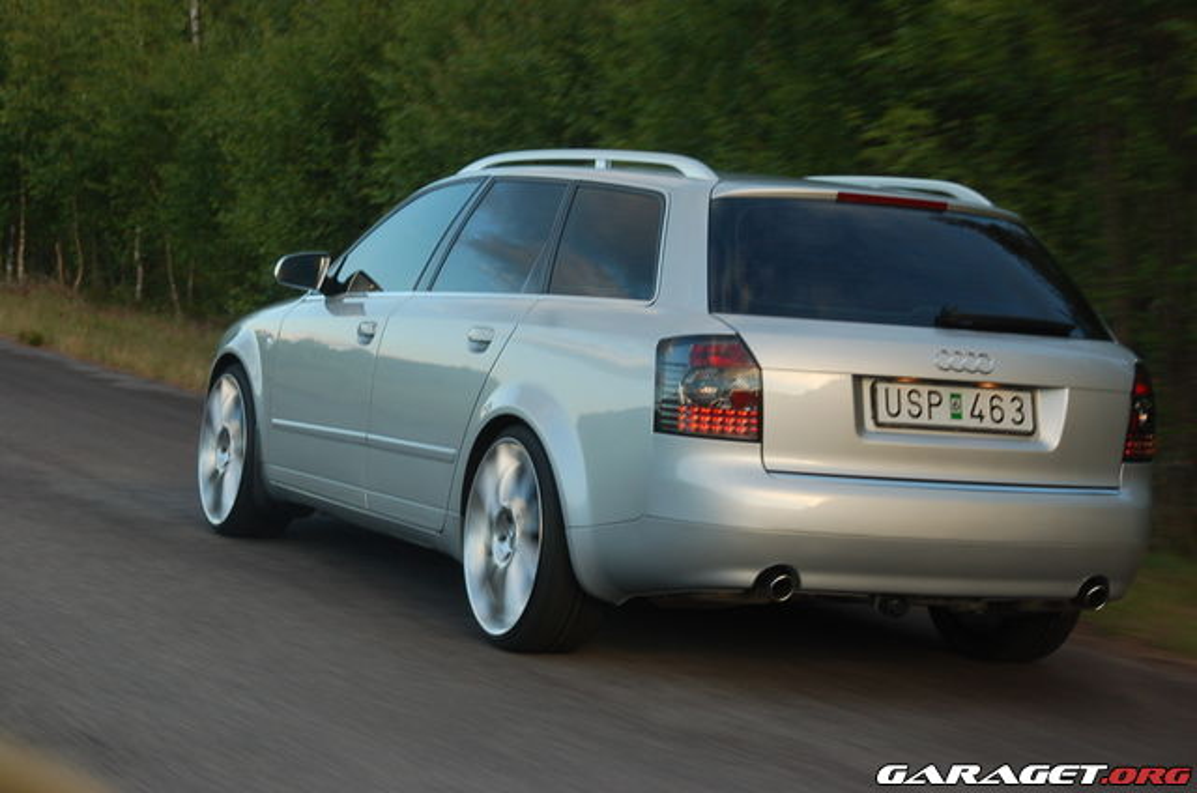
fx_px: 2738
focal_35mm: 82
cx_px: 598
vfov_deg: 16.5
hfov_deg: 24.7
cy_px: 396
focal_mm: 55
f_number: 5.6
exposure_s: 1/125
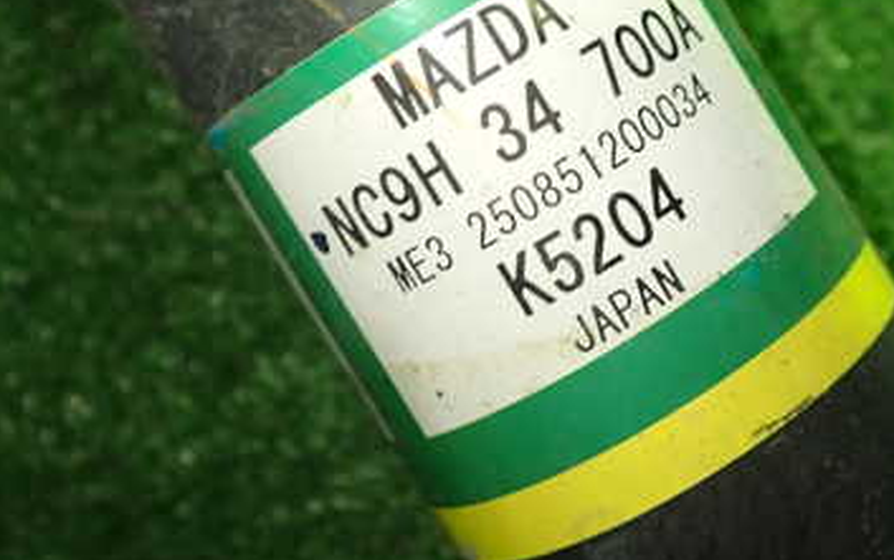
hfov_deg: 37.3
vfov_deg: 23.6
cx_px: 547
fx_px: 1316
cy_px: 111
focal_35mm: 54
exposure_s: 1/50
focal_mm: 5.4
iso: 200
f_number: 2.3
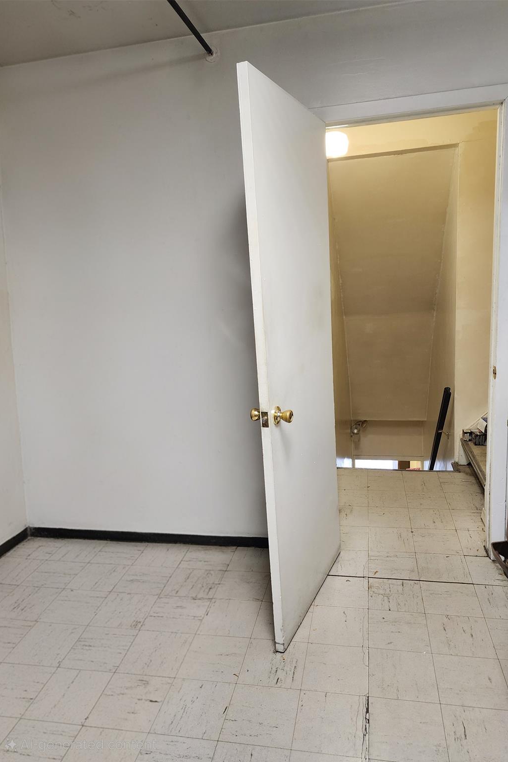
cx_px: 278
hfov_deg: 53.1
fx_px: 508
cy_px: 382
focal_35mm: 24
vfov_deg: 73.7
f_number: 1.8
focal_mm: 6.4
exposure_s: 1/120
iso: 500
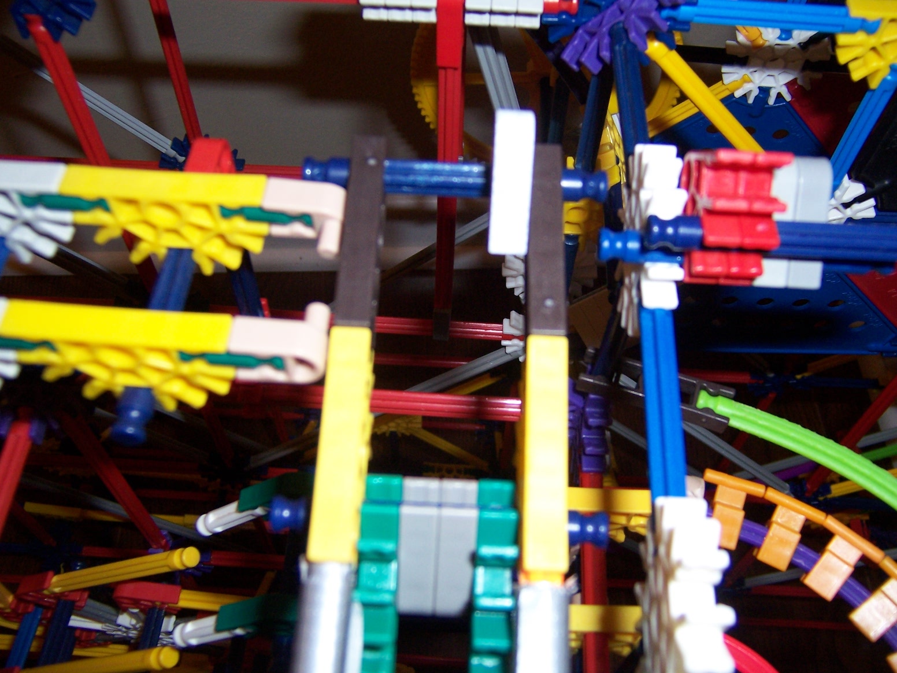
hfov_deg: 55.4
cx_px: 448
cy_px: 336
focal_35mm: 33
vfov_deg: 42.9
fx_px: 855
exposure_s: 1/60
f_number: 2.8
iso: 140
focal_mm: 5.5
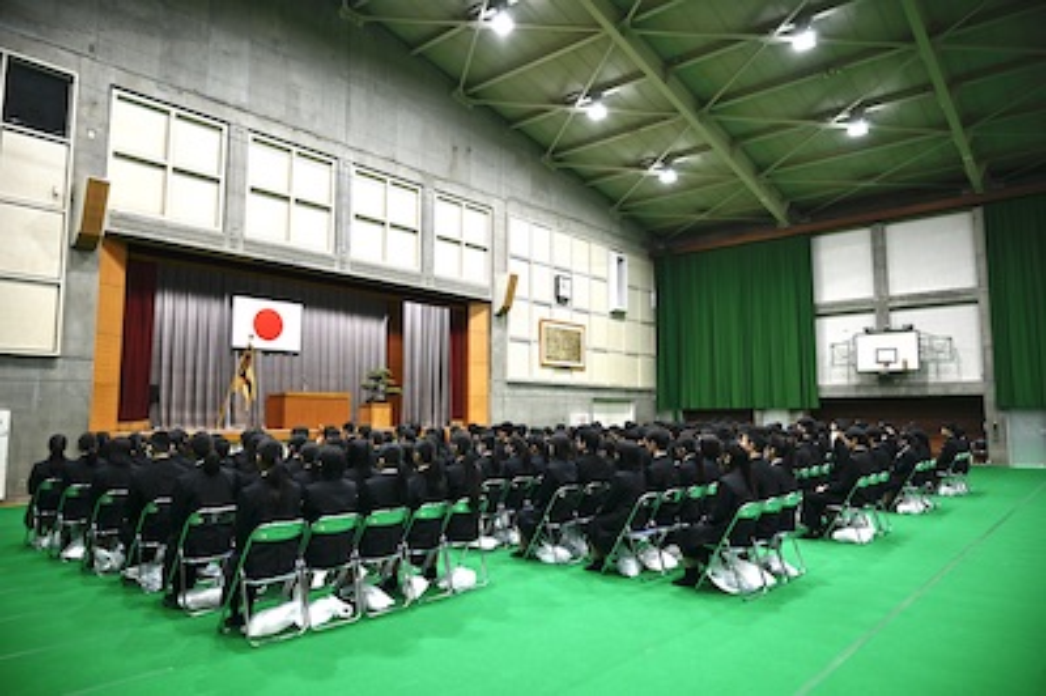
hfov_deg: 73.8
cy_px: 348
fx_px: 697
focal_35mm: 24
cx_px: 523
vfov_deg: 53.1
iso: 280
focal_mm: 24
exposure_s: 1/25
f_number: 4
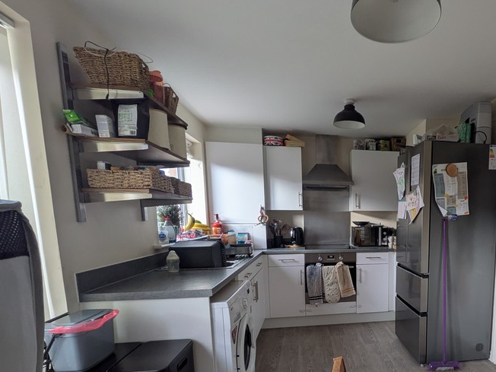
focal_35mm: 22
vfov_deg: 59.1
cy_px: 260
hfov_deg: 72.0
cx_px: 362
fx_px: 315
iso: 57
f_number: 2.2
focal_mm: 1.83
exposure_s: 1/50
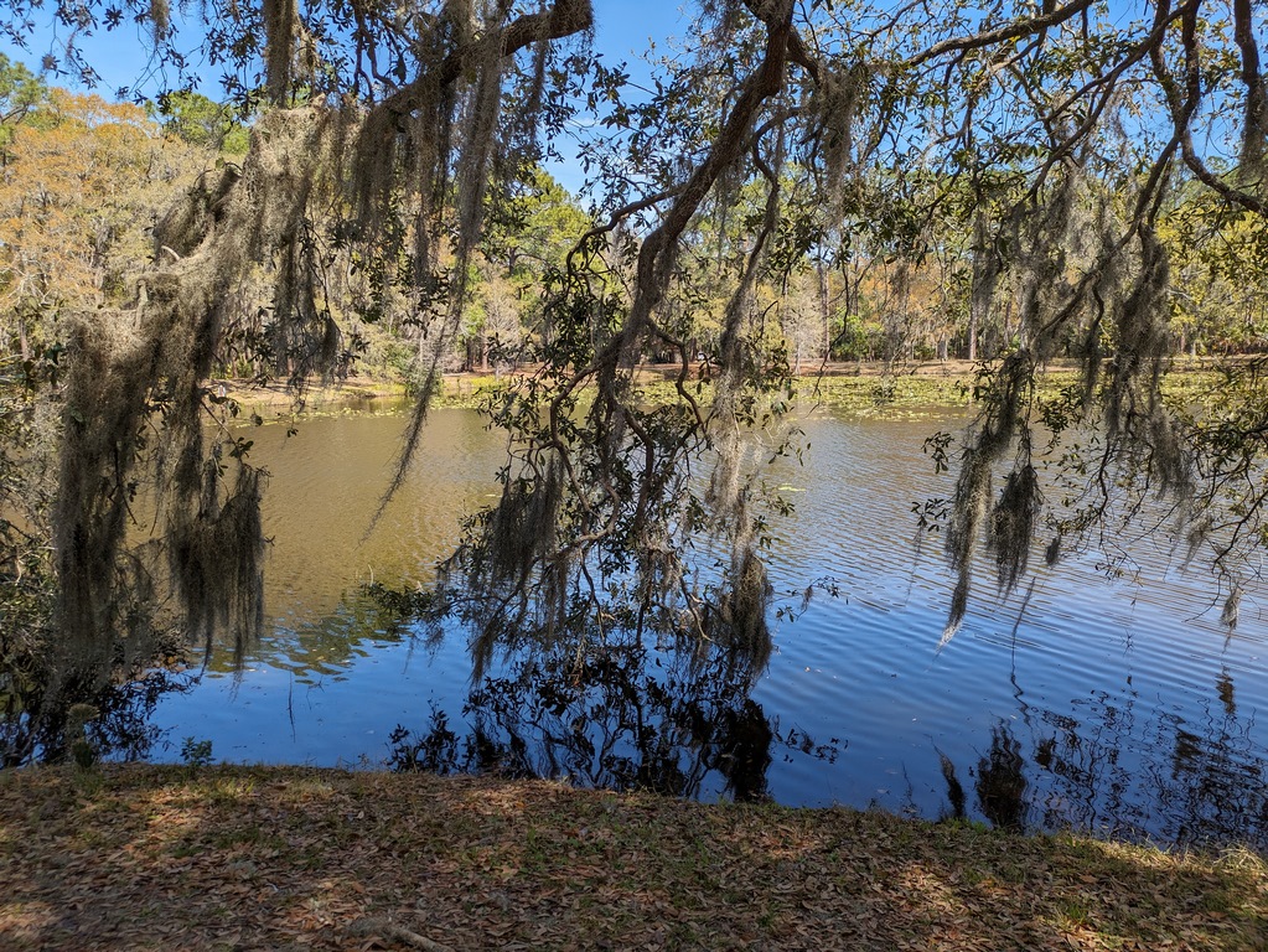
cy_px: 476
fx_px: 916
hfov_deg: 69.4
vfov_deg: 54.9
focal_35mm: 25
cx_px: 634
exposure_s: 1/961
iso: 40
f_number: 1.89
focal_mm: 5.43
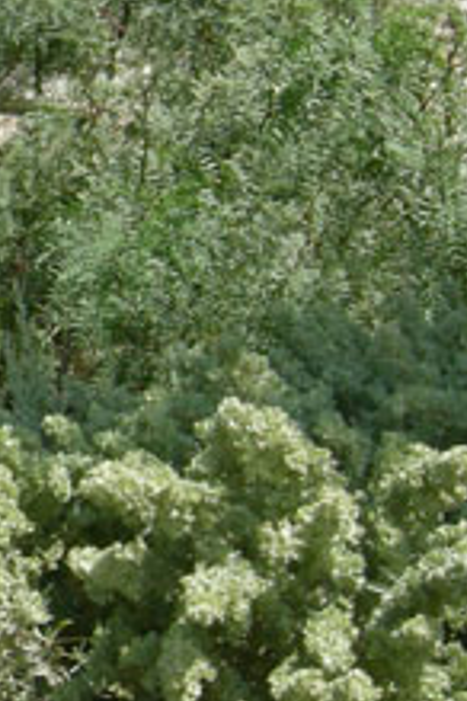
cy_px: 179
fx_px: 2160
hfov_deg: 11.6
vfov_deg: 18.3
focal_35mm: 111
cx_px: -329
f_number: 6.8
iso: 64
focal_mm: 7.5
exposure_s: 1/193
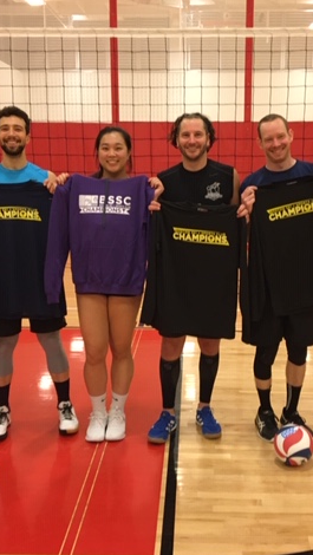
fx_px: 633
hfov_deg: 27.7
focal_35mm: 43
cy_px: 279
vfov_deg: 47.3
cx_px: 181
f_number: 2.2
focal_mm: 4.15
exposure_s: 1/30
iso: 125
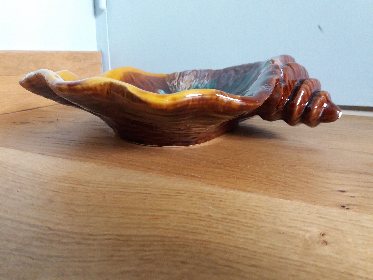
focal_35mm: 28
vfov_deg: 49.7
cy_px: 140
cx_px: 186
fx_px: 302
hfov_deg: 63.4
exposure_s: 1/17
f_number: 1.9
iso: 250
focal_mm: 3.7
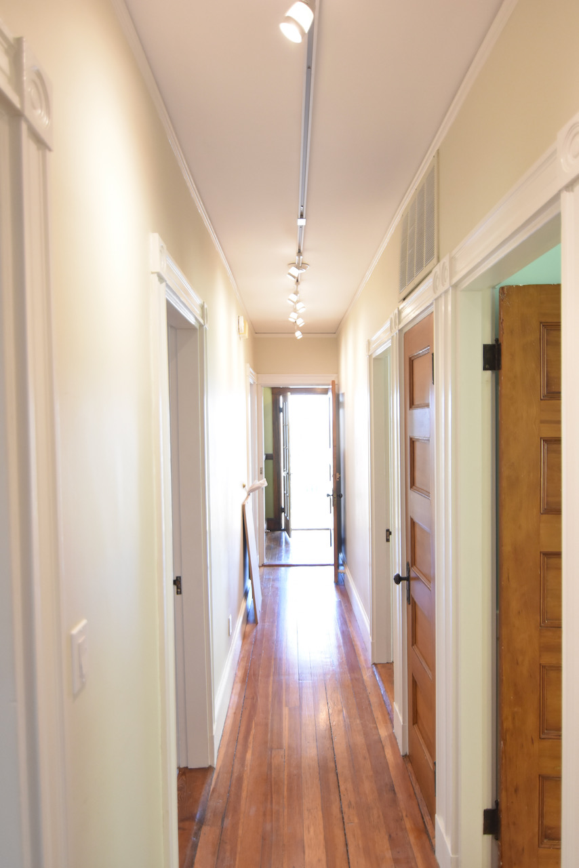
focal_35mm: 22
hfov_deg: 56.2
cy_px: 434
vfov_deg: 77.3
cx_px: 290
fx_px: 542
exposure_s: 1/125
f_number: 2.8
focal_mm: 15
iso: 1000
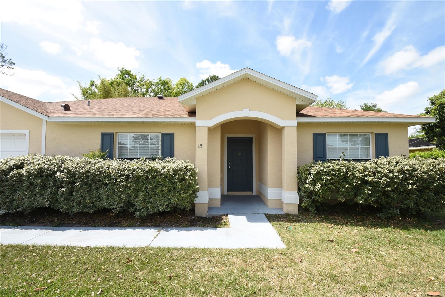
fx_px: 185
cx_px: 222
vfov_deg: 77.3
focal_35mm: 15
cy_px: 148
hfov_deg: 100.4
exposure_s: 1/200
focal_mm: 10
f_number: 7.1
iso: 100
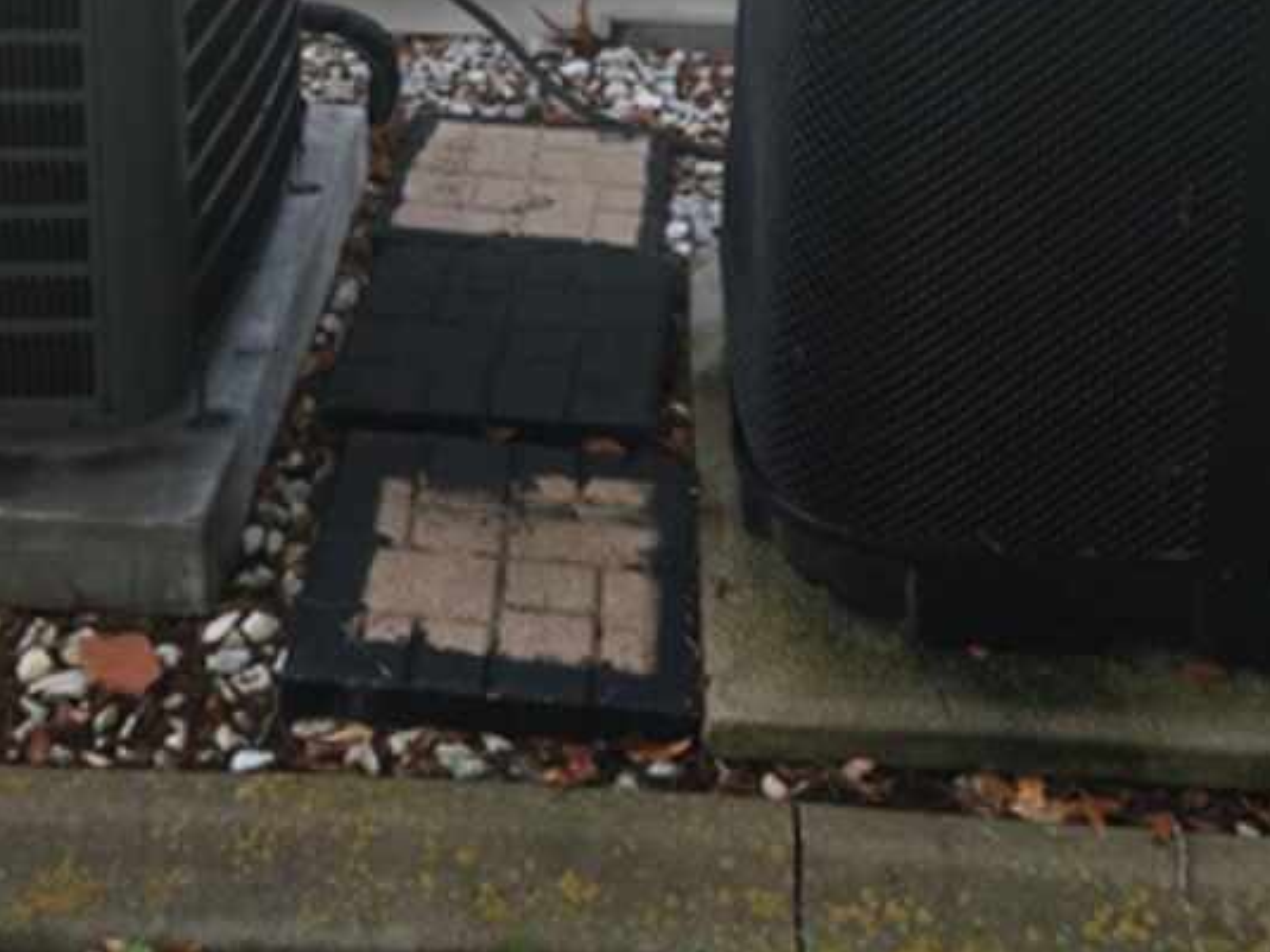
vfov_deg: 24.2
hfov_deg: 34.9
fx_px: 2017
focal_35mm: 55
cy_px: -180
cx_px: 563
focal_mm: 5.4
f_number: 1.8
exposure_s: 1/60
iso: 800
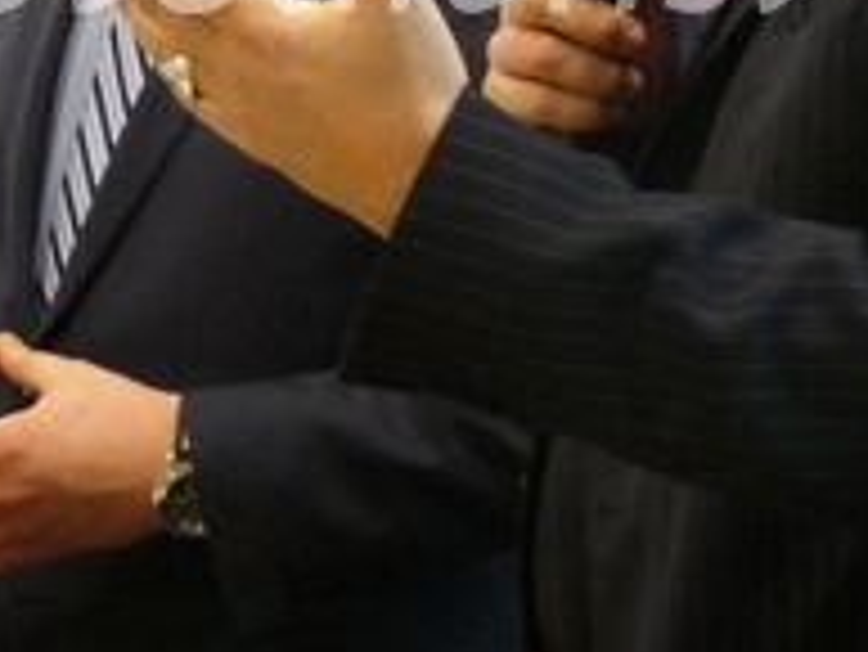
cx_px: 391
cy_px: -88
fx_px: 4416
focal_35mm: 176
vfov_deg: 8.4
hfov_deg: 11.2
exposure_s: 1/10
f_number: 4.2
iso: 400
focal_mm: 8.5
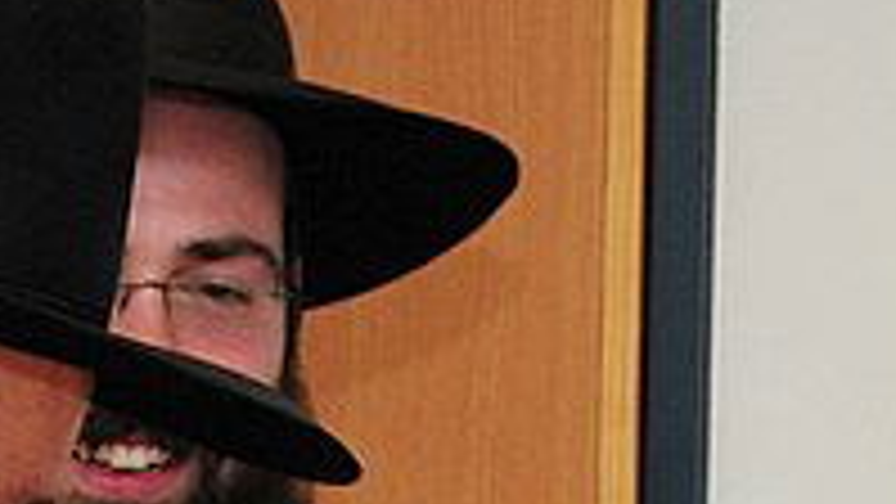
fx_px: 8554
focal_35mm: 360
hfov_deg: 6.0
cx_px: 680
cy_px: 1114
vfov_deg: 3.3
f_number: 4.5
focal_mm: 38
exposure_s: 1/80
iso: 400
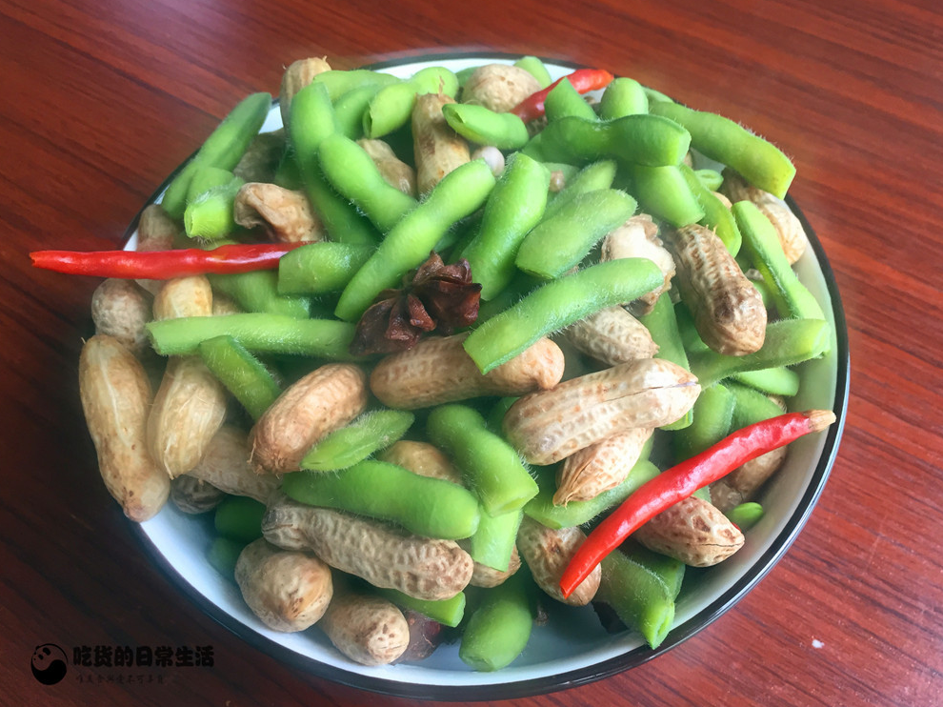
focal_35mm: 30
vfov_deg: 46.8
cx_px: 473
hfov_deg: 60.0
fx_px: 817
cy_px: 352
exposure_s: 1/33
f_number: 2.2
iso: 40
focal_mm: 4.15
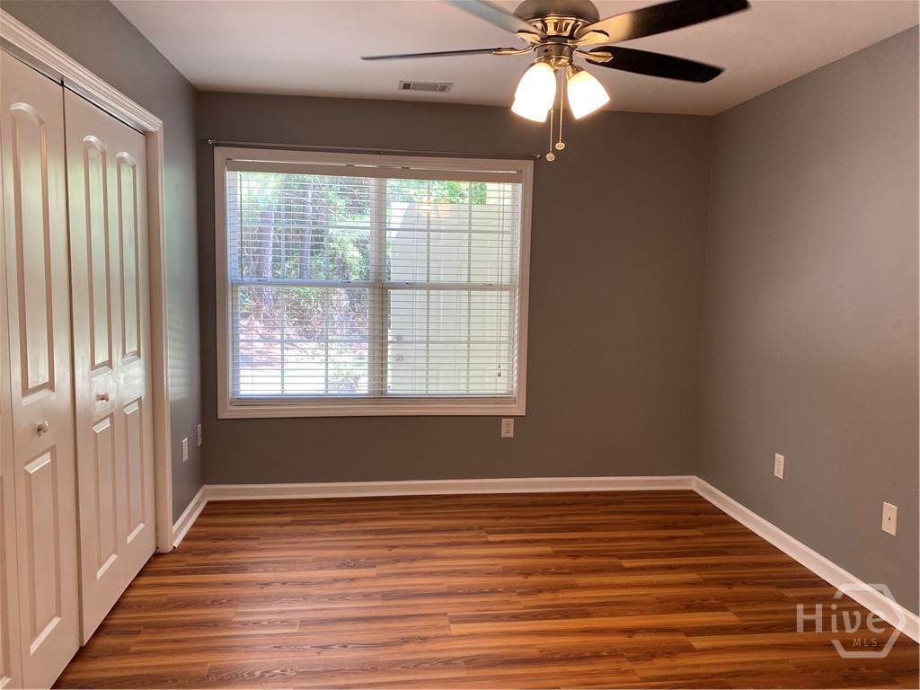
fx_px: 691
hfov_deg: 67.3
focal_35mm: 26
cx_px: 460
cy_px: 345
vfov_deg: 53.1
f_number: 1.8
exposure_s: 1/121
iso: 100
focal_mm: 4.25
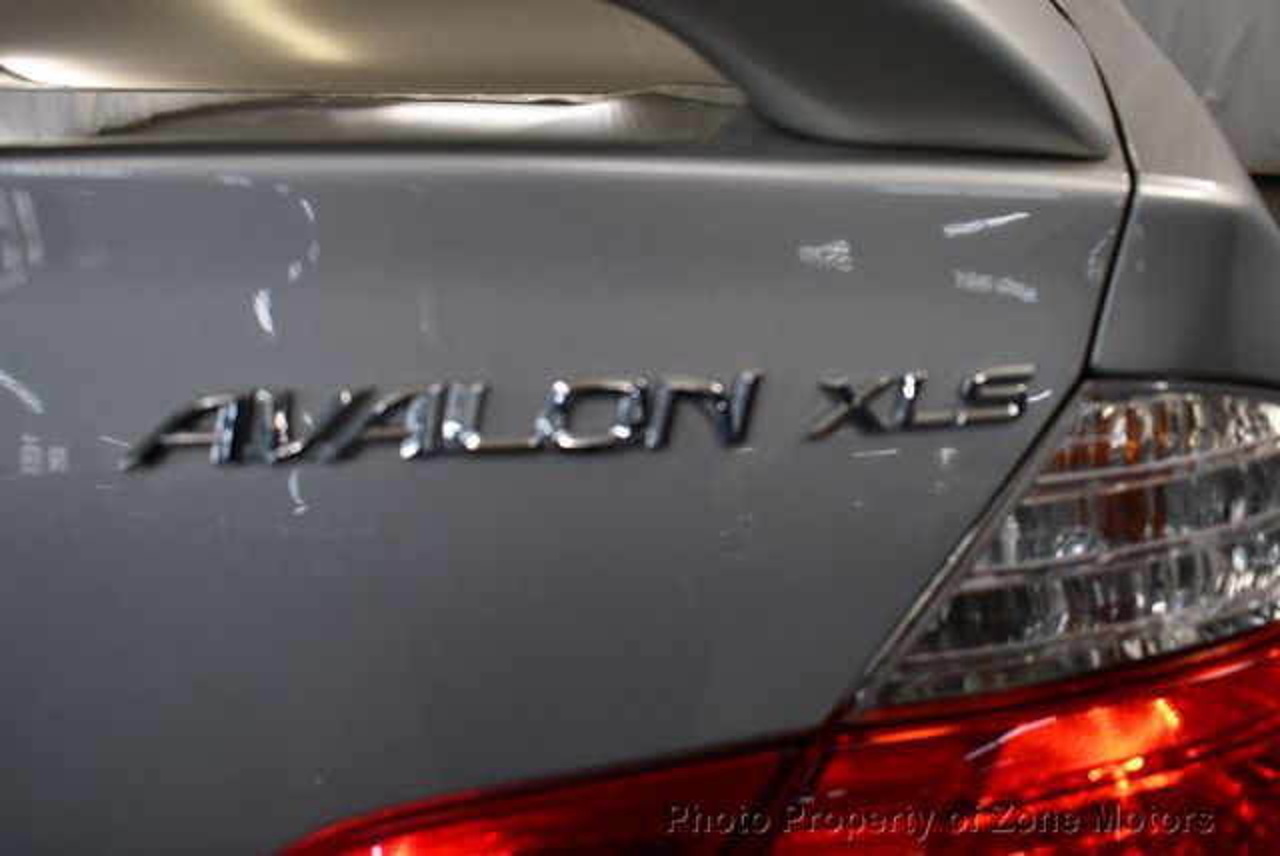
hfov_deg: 53.1
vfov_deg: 36.9
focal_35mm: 36
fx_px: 1281
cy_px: 428
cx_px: 640
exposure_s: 1/250
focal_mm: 18
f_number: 3.5
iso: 800
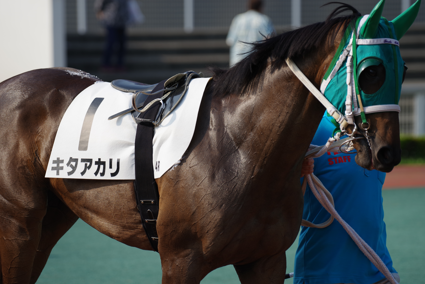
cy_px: 142
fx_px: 2952
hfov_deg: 8.2
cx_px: 212
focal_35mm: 250
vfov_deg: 5.5
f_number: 4.5
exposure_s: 1/1000
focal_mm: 250
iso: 200
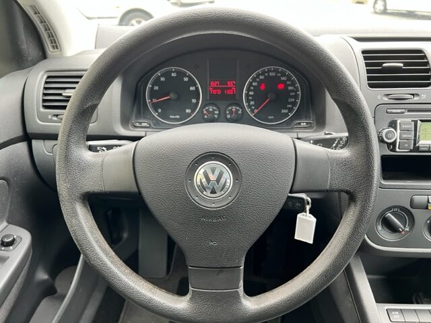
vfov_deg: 53.1
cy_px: 162
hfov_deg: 67.3
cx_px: 216
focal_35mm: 26
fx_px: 324
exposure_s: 1/79
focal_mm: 5.7
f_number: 1.5
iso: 125
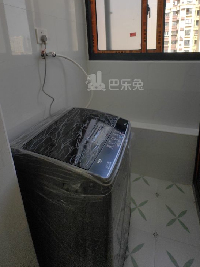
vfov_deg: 80.7
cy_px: 81
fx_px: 146
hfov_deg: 68.3
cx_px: 114
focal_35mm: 19
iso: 50
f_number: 2.2
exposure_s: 1/349
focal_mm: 1.95
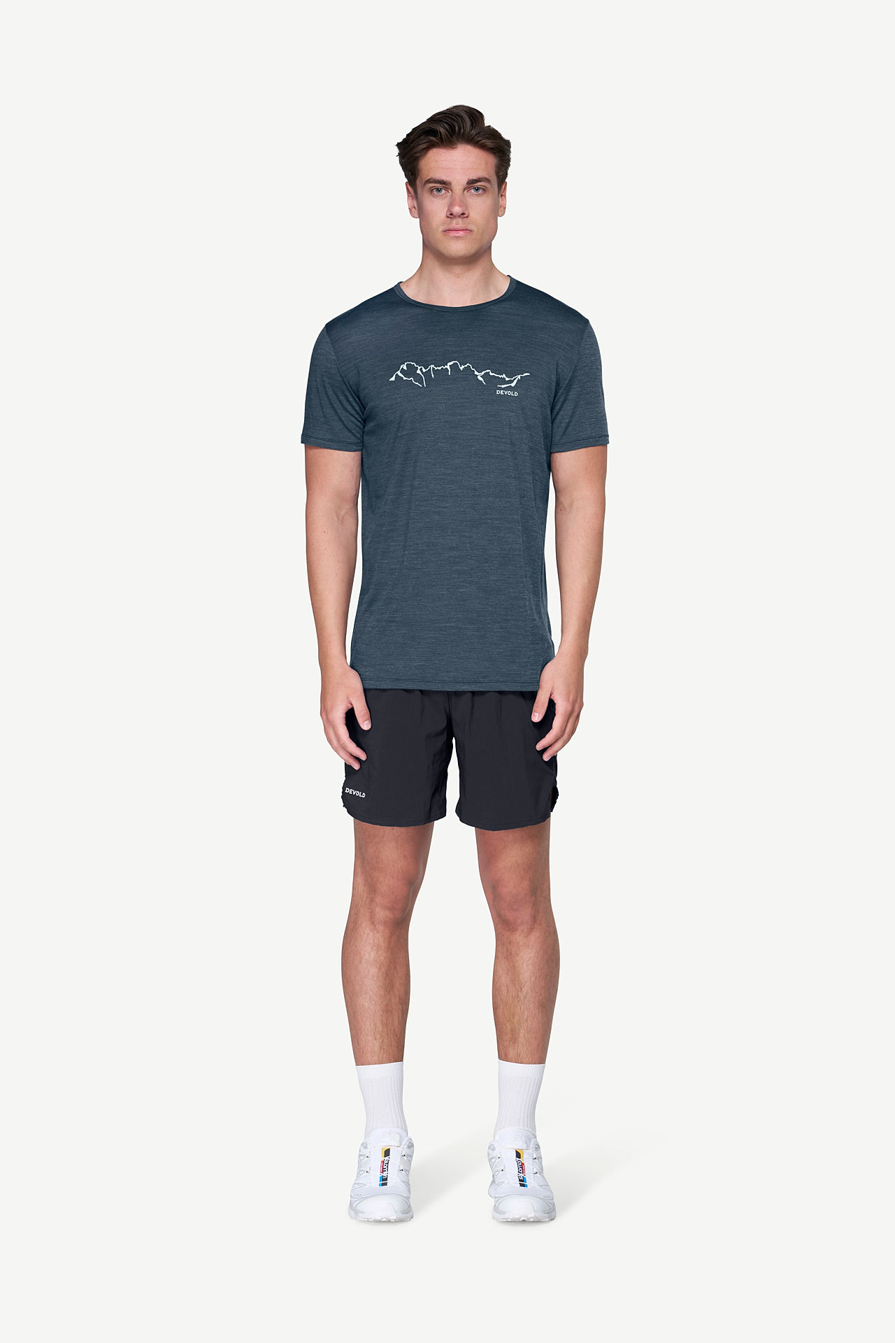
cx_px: 448
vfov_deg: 28.8
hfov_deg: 19.5
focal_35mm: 70
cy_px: 672
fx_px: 2610
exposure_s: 1/50
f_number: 5.6
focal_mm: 70
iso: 100
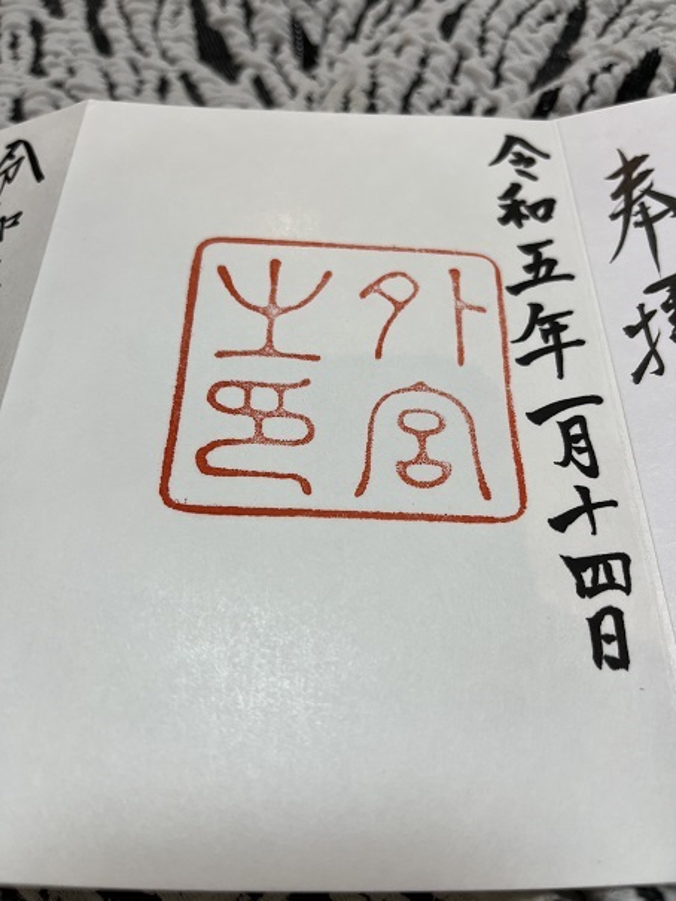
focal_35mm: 26
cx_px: 338
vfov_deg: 67.3
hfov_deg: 53.1
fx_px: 677
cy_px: 450
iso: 50
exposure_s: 1/100
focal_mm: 5.1
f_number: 1.6
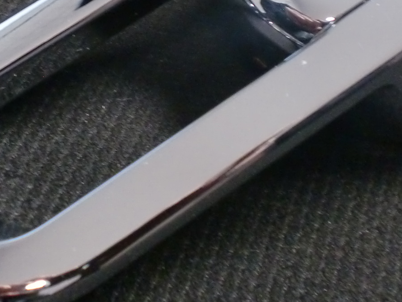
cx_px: 150
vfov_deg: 18.2
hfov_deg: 24.3
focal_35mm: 80
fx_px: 929
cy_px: 45
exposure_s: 1/20
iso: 400
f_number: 3.1
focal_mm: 6.3
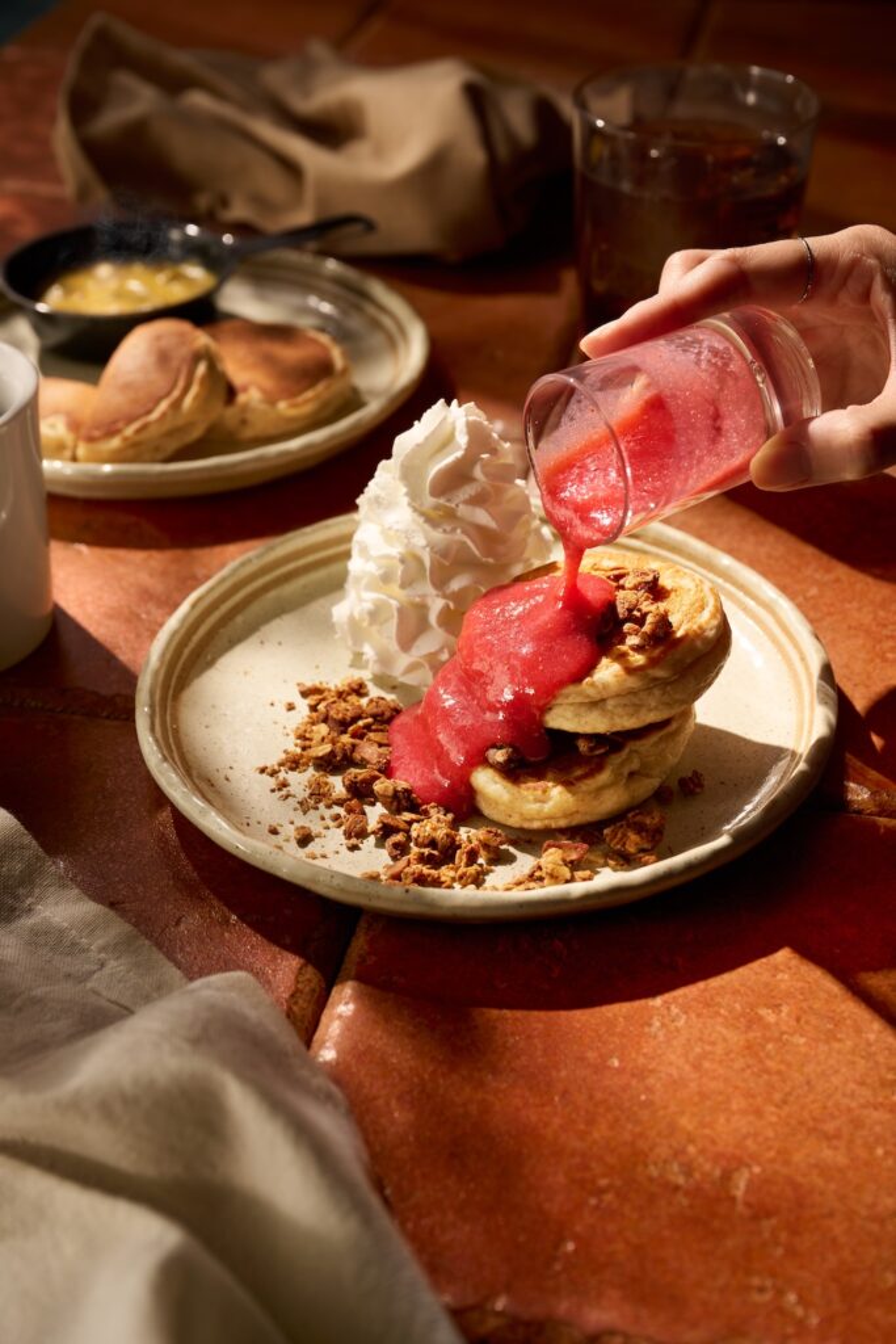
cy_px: 672
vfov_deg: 38.2
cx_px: 448
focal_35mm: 52
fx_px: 1941
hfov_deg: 26.0
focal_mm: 52
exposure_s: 1/125
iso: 100
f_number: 6.3
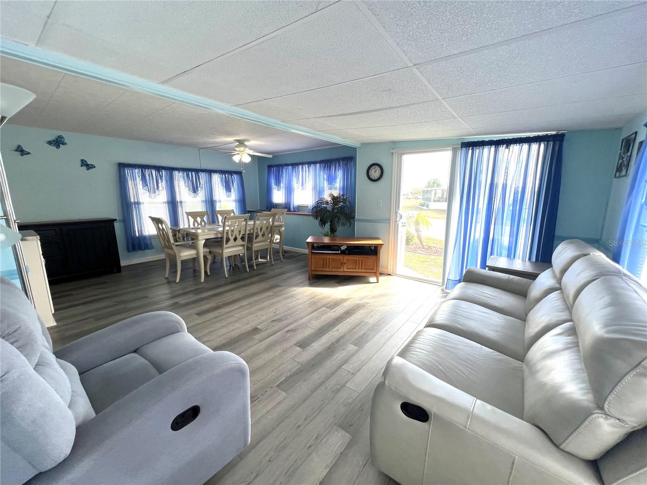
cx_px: 324
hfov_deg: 106.2
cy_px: 242
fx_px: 243
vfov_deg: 89.9
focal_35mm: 13
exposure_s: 1/120
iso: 64
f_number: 1.8
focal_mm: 1.57
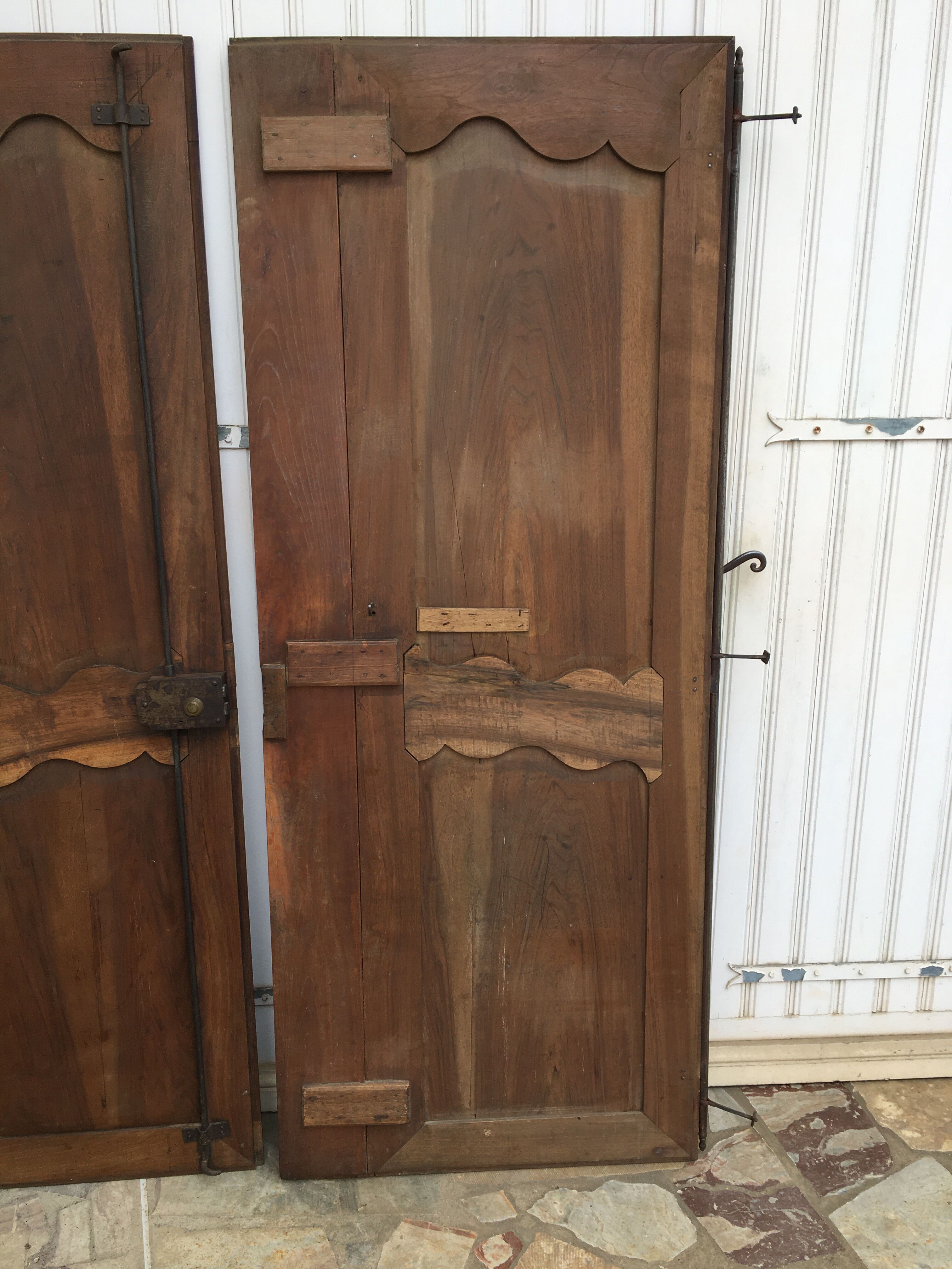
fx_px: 1063
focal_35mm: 29
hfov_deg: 48.2
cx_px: 476
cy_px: 634
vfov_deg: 61.7
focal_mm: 4.15
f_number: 2.2
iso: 25
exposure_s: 1/161
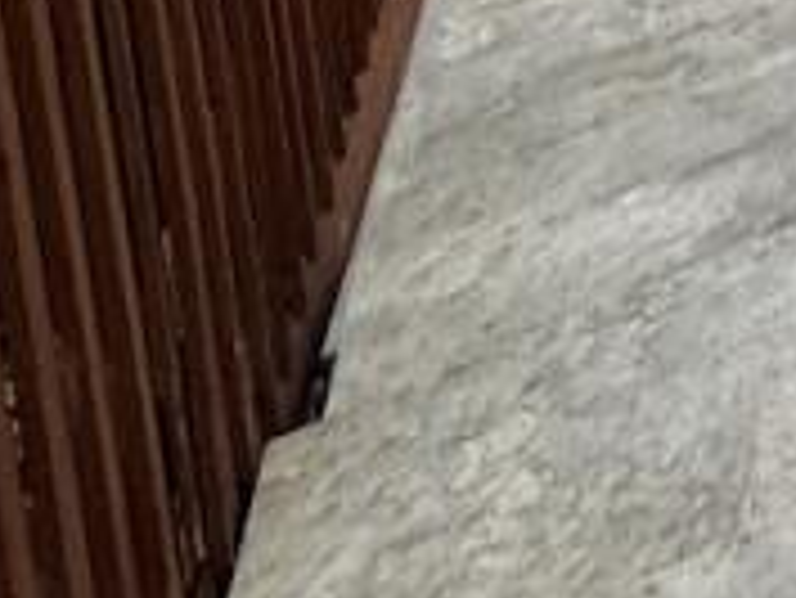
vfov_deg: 12.2
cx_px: 2177
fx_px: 1864
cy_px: -1039
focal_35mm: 81
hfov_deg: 12.9
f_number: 2.2
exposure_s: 1/531
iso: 50
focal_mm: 2.22
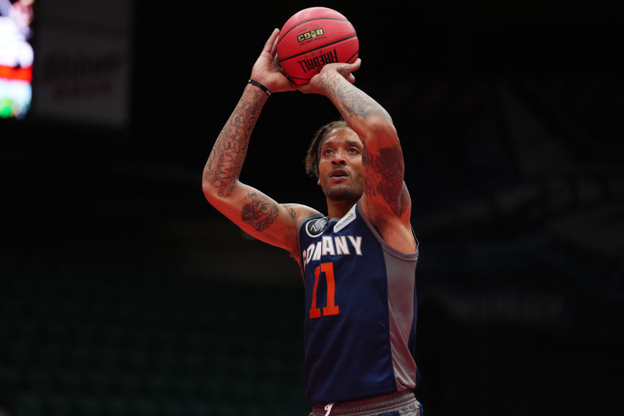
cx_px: 312
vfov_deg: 7.9
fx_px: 2999
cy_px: 208
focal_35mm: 173
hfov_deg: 11.9
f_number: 2.8
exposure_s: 1/1600
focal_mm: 173
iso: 4000
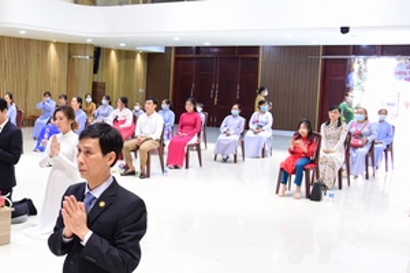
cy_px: 113
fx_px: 592
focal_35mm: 52
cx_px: -1
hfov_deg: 34.7
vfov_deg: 26.0
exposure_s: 1/40
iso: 1000
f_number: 4
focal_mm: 24
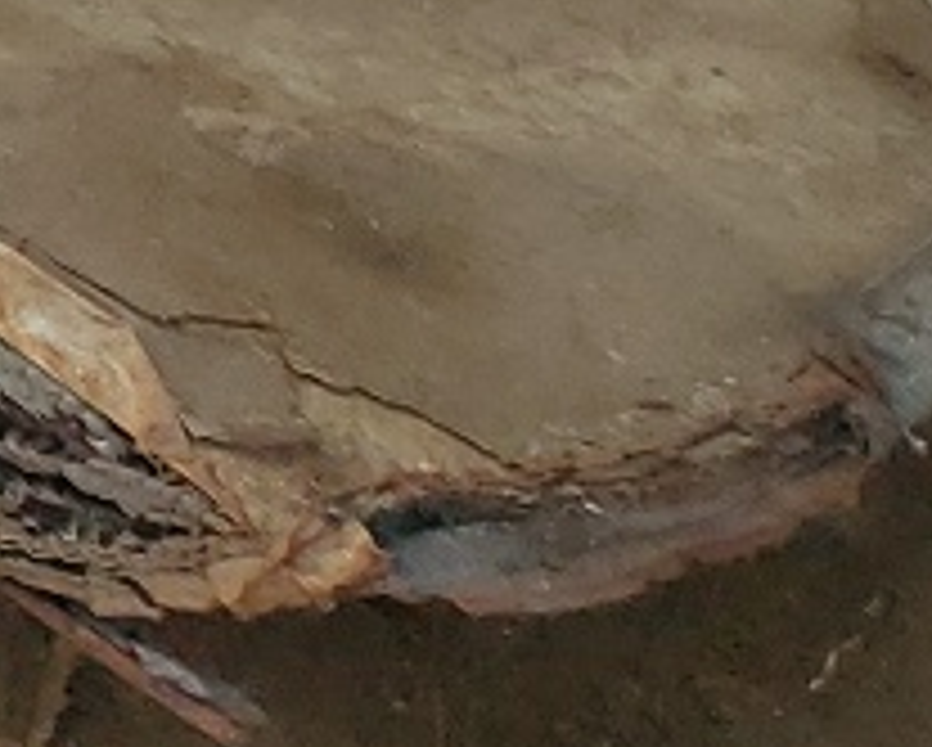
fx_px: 5411
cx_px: -2598
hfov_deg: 7.5
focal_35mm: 196
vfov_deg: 7.0
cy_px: -1598
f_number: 1.5
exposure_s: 1/714
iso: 50
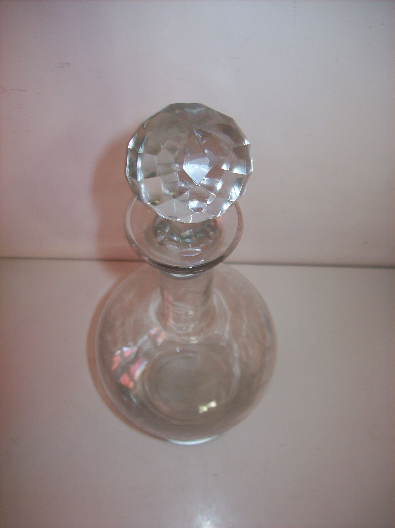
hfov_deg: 39.6
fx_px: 548
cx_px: 198
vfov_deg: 51.4
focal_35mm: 36
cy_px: 264
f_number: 2.7
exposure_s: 1/64
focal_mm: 6
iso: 80
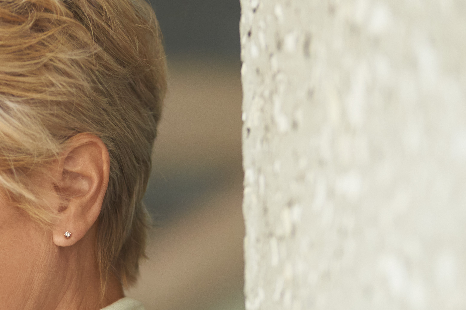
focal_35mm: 217
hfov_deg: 9.4
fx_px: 2809
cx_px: -10
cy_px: 203
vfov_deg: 6.3
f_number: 1.2
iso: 1000
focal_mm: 50
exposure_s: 1/1000
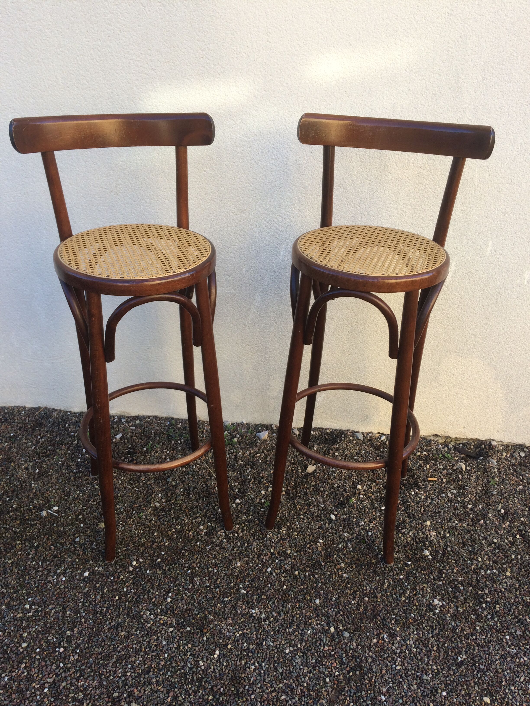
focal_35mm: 29
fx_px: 592
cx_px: 265
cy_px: 353
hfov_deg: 48.2
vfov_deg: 61.7
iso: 32
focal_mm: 4.15
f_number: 2.2
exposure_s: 1/244
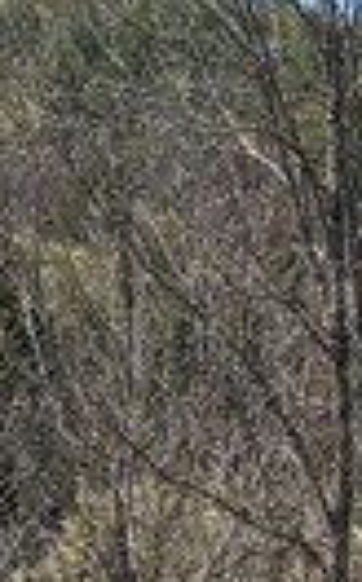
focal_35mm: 214
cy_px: 423
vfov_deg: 9.8
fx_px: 3393
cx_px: 384
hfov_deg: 6.1
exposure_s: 1/2451
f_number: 1.6
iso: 50
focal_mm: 5.96
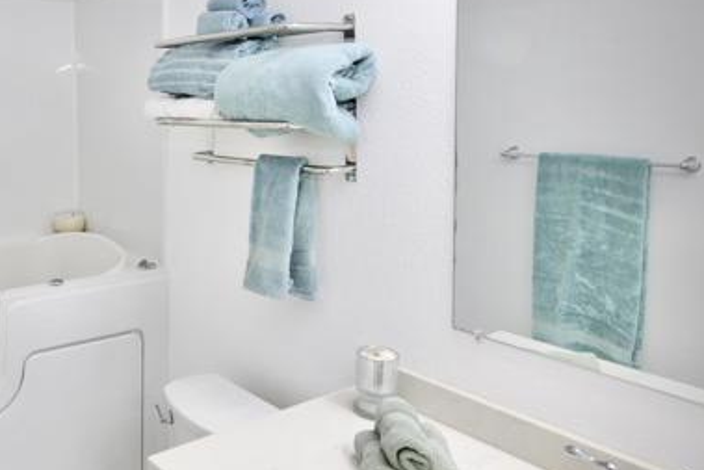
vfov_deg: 46.0
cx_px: 160
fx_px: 545
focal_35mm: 28
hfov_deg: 61.3
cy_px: 309
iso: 400
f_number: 4.5
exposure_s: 1/80
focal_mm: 11
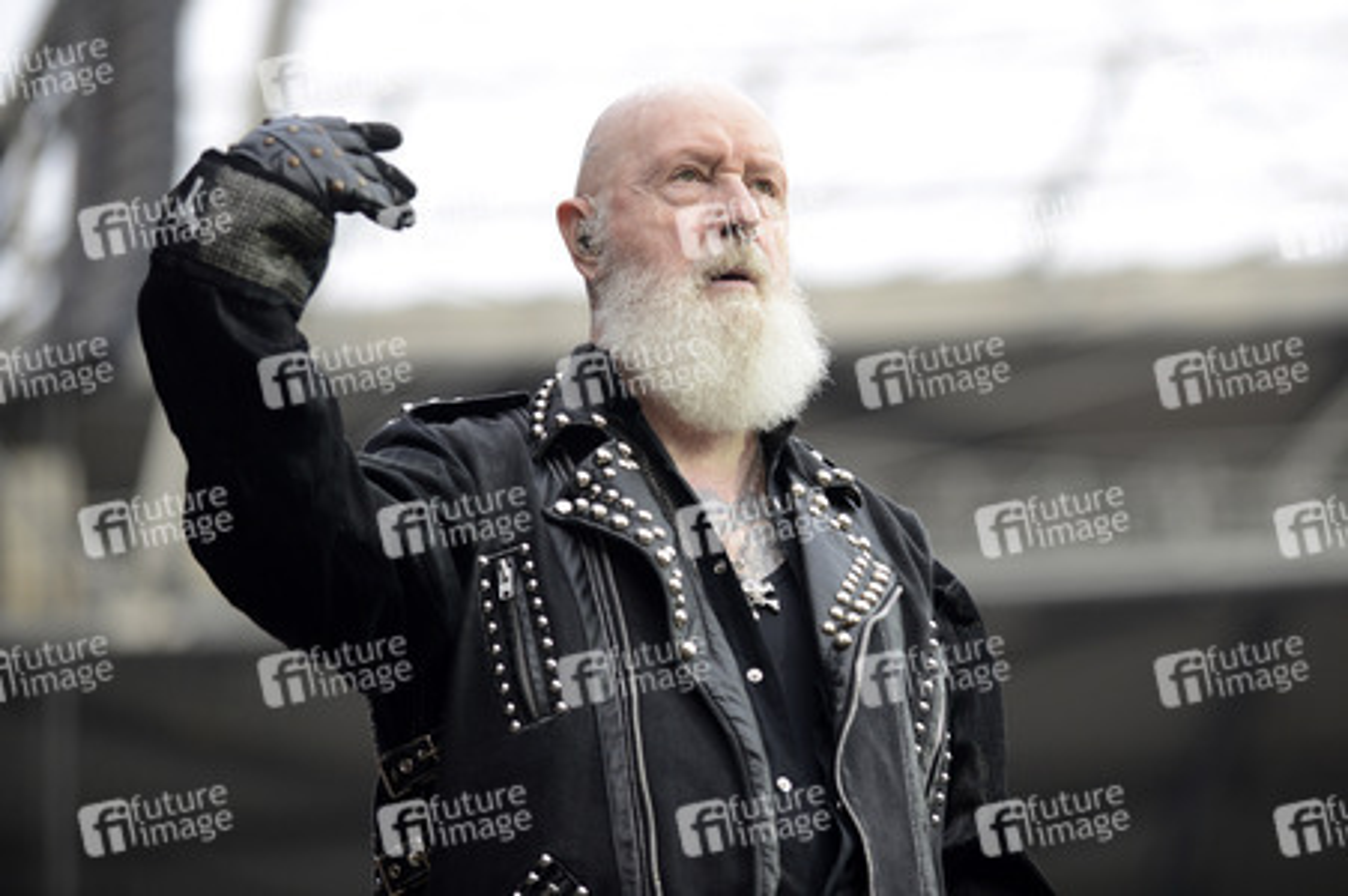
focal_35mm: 135
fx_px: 5051
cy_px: 448
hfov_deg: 15.2
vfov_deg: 10.1
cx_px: 674
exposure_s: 1/800
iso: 400
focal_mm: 135
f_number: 2.8
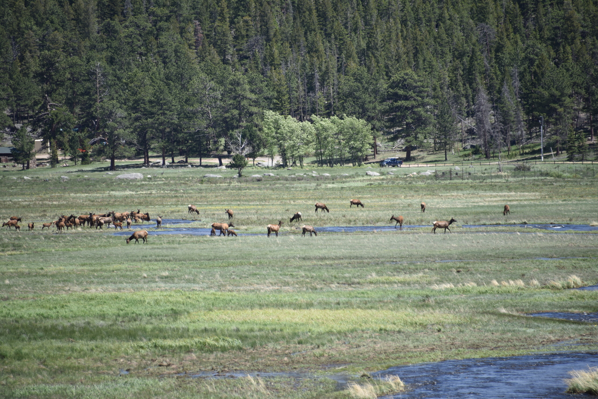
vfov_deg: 4.6
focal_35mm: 300
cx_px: 299
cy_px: 200
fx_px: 4984
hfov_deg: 6.9
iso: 200
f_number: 5.6
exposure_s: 1/640
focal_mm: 300
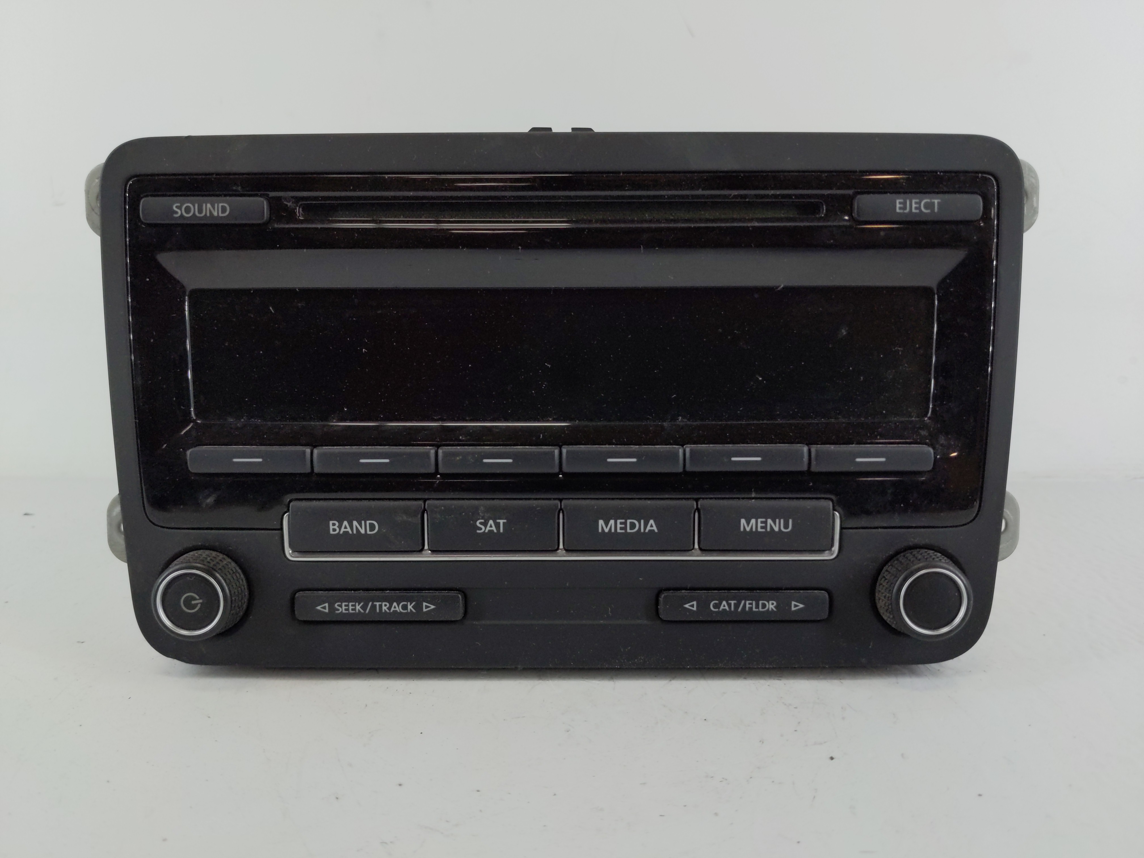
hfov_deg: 69.4
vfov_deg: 54.9
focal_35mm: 25
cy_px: 429
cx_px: 572
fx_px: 826
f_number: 1.73
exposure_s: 1/145
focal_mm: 4.38
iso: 62
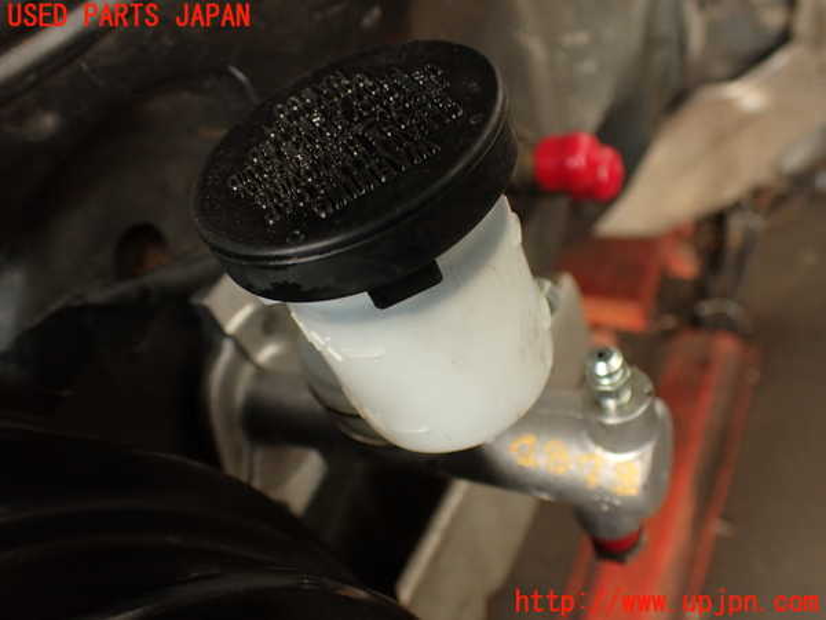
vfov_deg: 44.2
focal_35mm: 32
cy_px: 310
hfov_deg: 56.8
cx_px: 413
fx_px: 764
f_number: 2.4
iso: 200
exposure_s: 1/40
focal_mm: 5.79
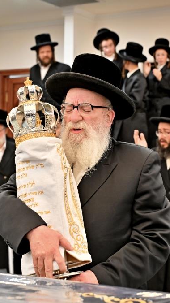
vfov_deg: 29.0
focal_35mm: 73
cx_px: 70
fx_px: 585
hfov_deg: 16.5
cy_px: 151
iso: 800
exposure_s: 1/250
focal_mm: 46
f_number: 4
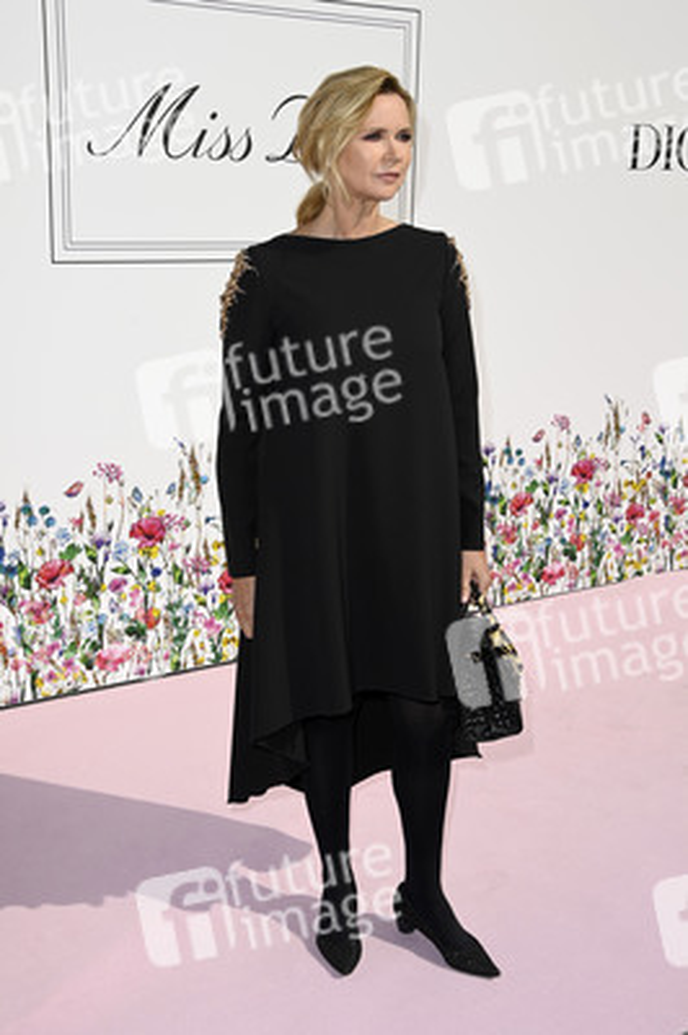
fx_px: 1149
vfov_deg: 48.5
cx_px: 344
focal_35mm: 40
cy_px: 518
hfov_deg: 33.3
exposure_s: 1/250
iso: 100
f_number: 11
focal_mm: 40
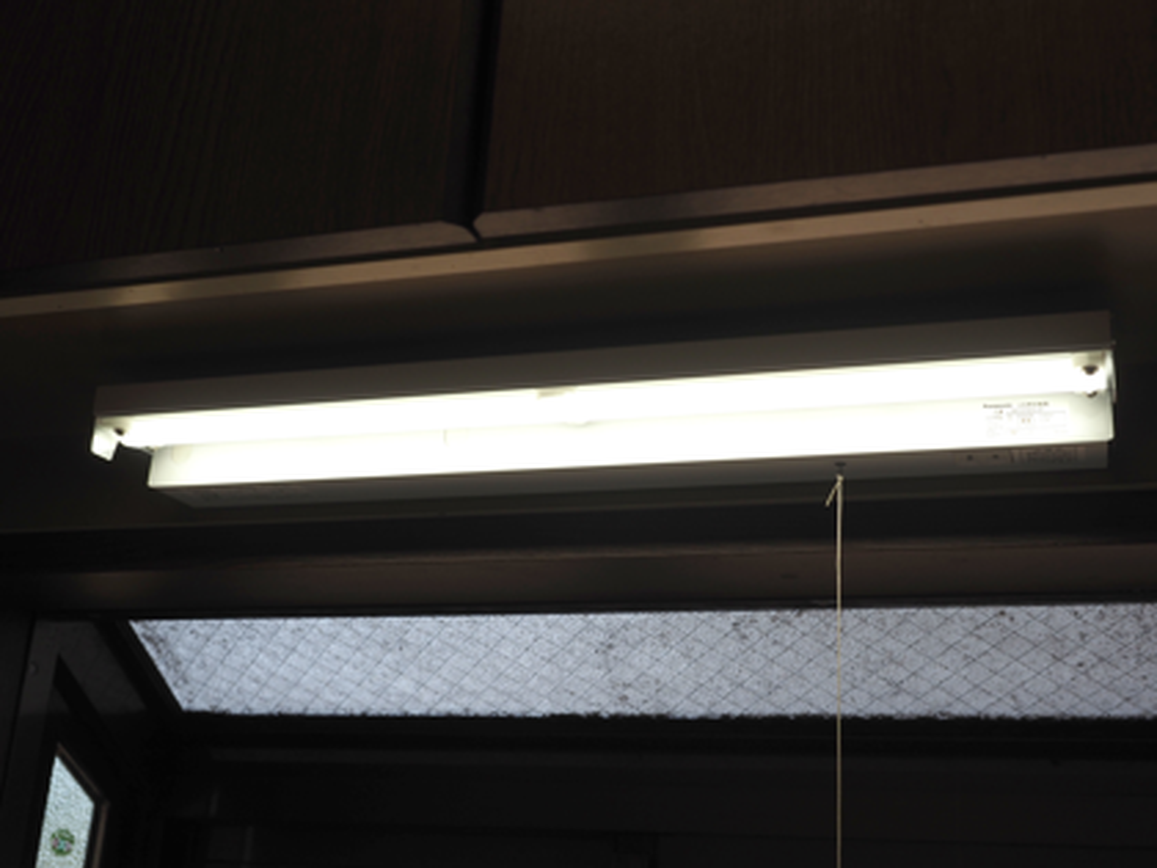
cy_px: 434
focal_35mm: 44
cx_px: 578
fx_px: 1471
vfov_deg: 32.9
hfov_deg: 42.9
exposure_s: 1/250
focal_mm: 22
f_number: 5.6
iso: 200
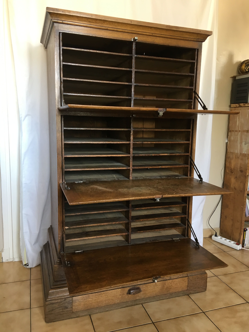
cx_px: 124
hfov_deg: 48.2
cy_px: 166
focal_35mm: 29
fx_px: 278
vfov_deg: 61.7
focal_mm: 4.15
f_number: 2.2
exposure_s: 1/33
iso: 100
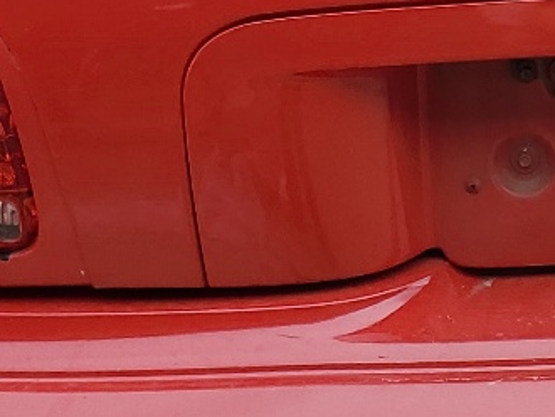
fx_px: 2022
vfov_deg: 11.7
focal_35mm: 126
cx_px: 627
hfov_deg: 15.2
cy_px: 5
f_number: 1.5
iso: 50
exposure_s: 1/250
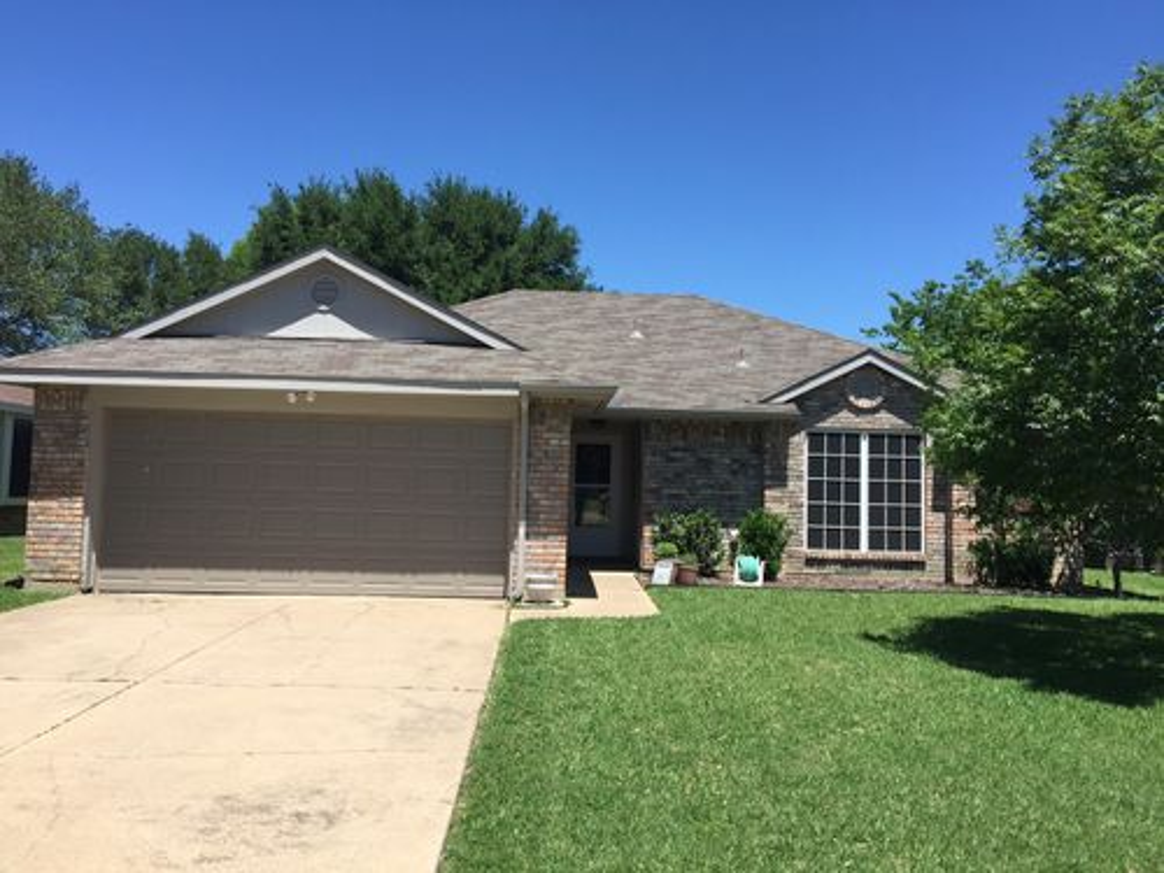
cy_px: 436
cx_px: 582
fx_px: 975
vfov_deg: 48.2
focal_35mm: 29
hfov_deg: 61.7
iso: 32
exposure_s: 1/1799
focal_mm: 4.15
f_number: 2.2
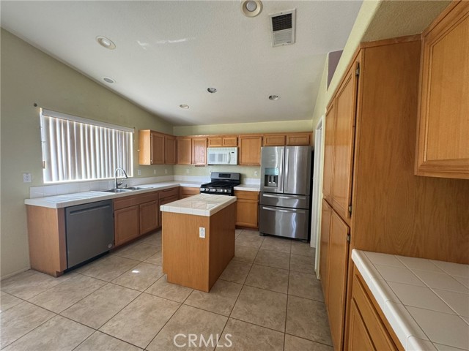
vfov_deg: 85.7
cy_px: 176
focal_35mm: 14
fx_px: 190
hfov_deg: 102.1
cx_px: 234
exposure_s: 1/60
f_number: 2.2
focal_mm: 2.22
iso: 200
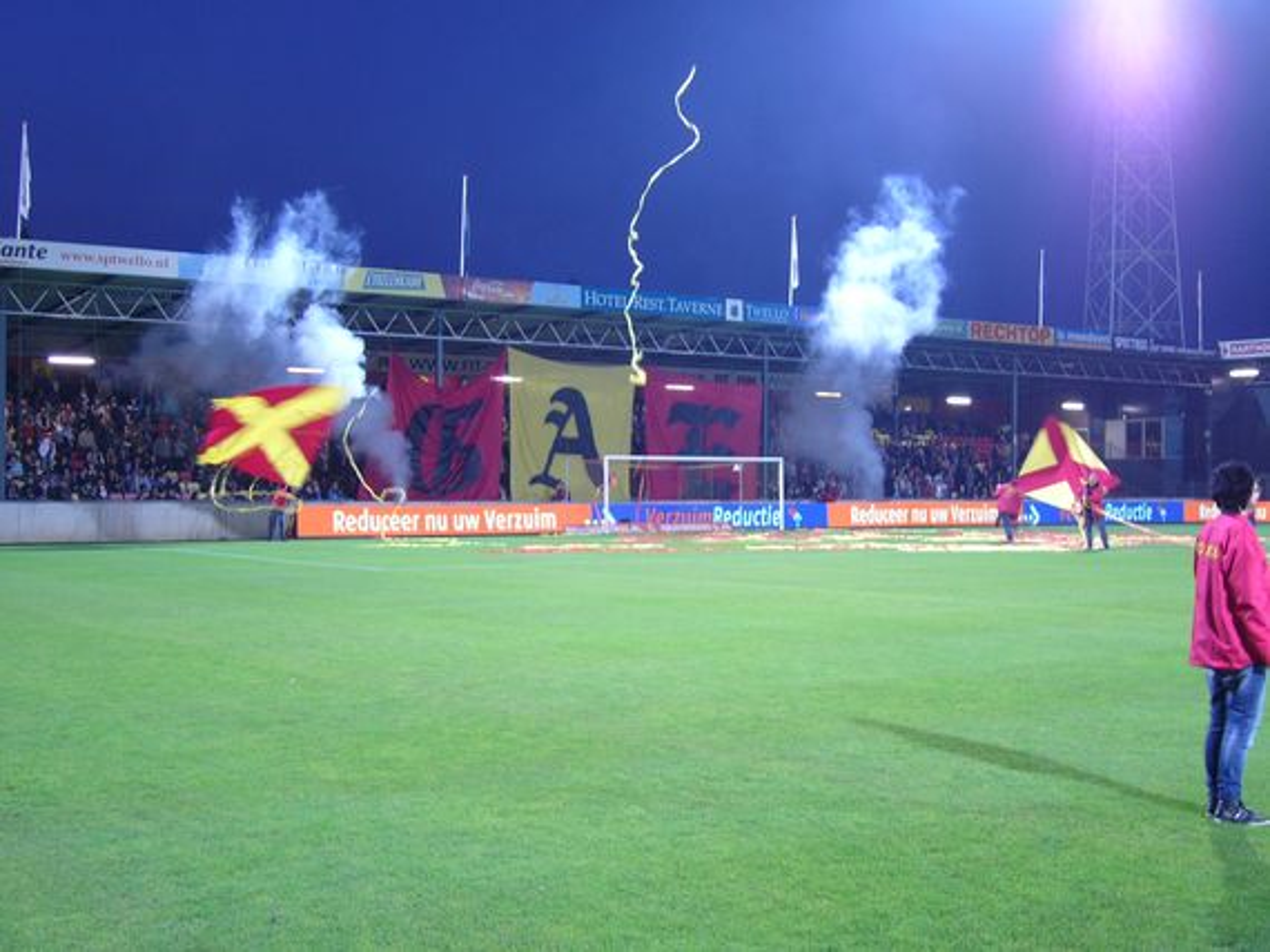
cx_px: 635
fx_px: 1650
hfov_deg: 42.1
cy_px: 476
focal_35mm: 45
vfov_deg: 32.2
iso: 100
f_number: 3.2
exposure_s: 1/10
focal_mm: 7.5
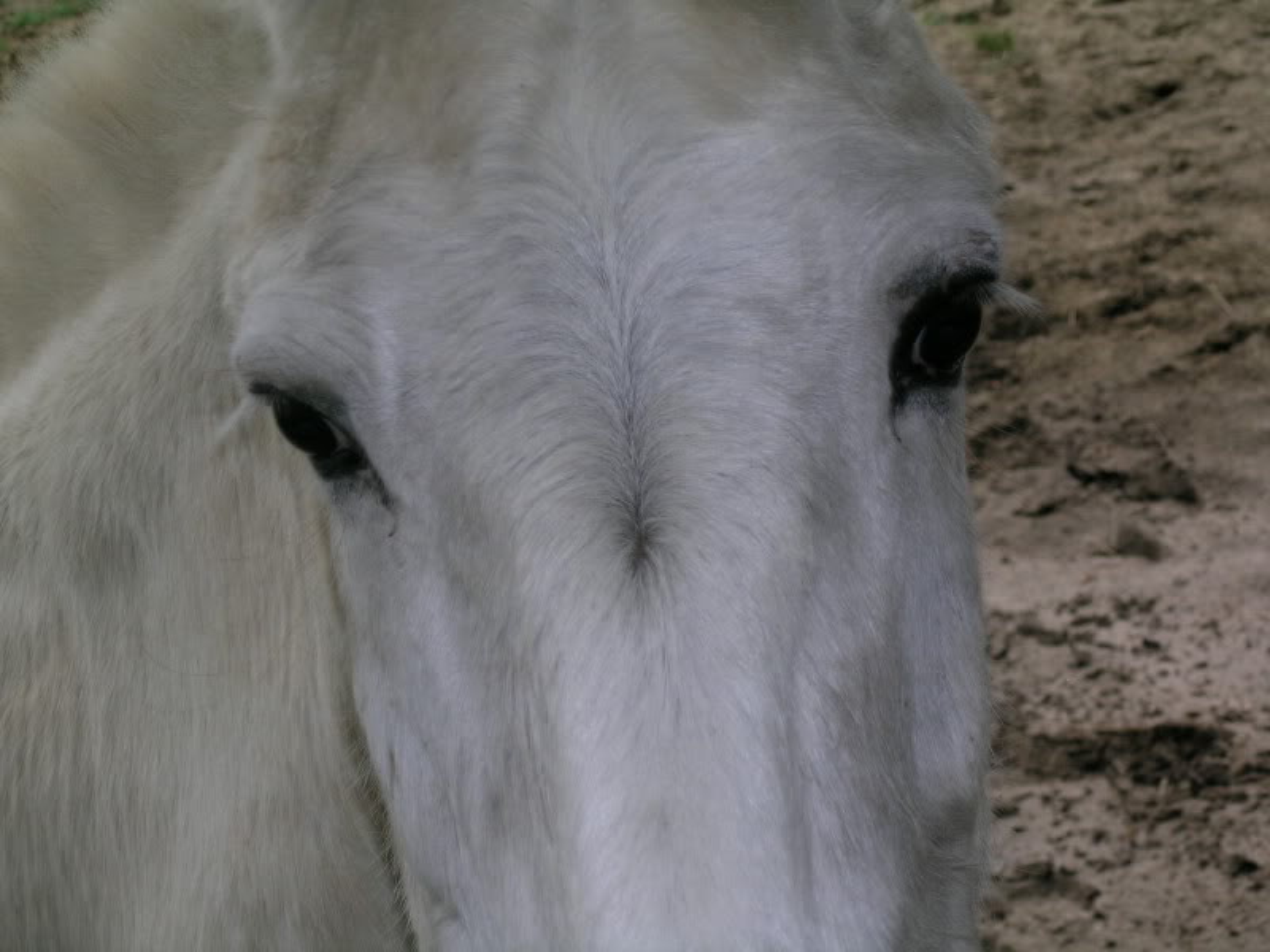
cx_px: 635
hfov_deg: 21.8
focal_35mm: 90
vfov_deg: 16.4
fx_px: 3302
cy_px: 476
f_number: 4.3
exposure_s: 1/121
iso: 50
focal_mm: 18.8
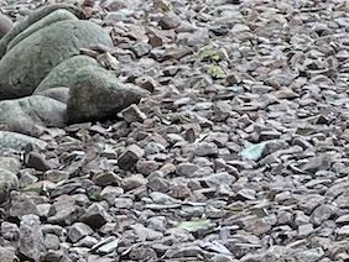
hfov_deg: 10.0
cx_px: 861
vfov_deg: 8.0
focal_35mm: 170
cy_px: -377
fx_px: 1715
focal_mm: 5.1
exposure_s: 1/121
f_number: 1.6
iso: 40
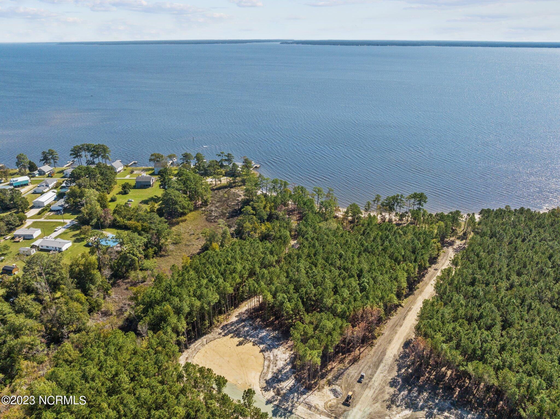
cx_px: 280
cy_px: 210
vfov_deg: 56.8
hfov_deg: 71.6
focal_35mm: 24
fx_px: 388
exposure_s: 1/400
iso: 400
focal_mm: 12.29
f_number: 5.6
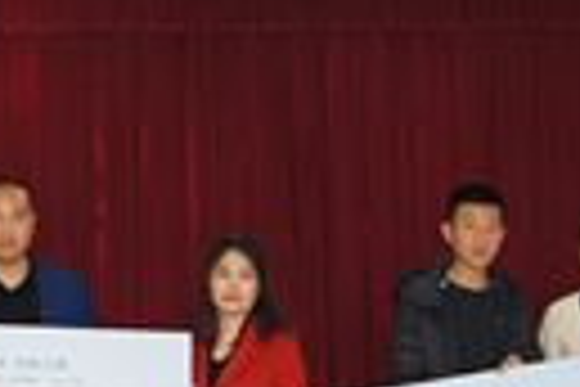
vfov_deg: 10.7
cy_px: 83
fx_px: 2062
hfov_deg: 15.4
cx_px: -126
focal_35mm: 128
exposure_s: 1/60
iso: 320
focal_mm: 20
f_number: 4
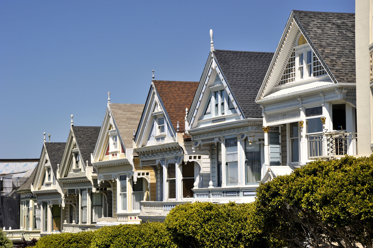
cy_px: 124
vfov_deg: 13.4
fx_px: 1056
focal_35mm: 102
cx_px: 186
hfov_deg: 20.0
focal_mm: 102
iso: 200
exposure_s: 1/125
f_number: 11
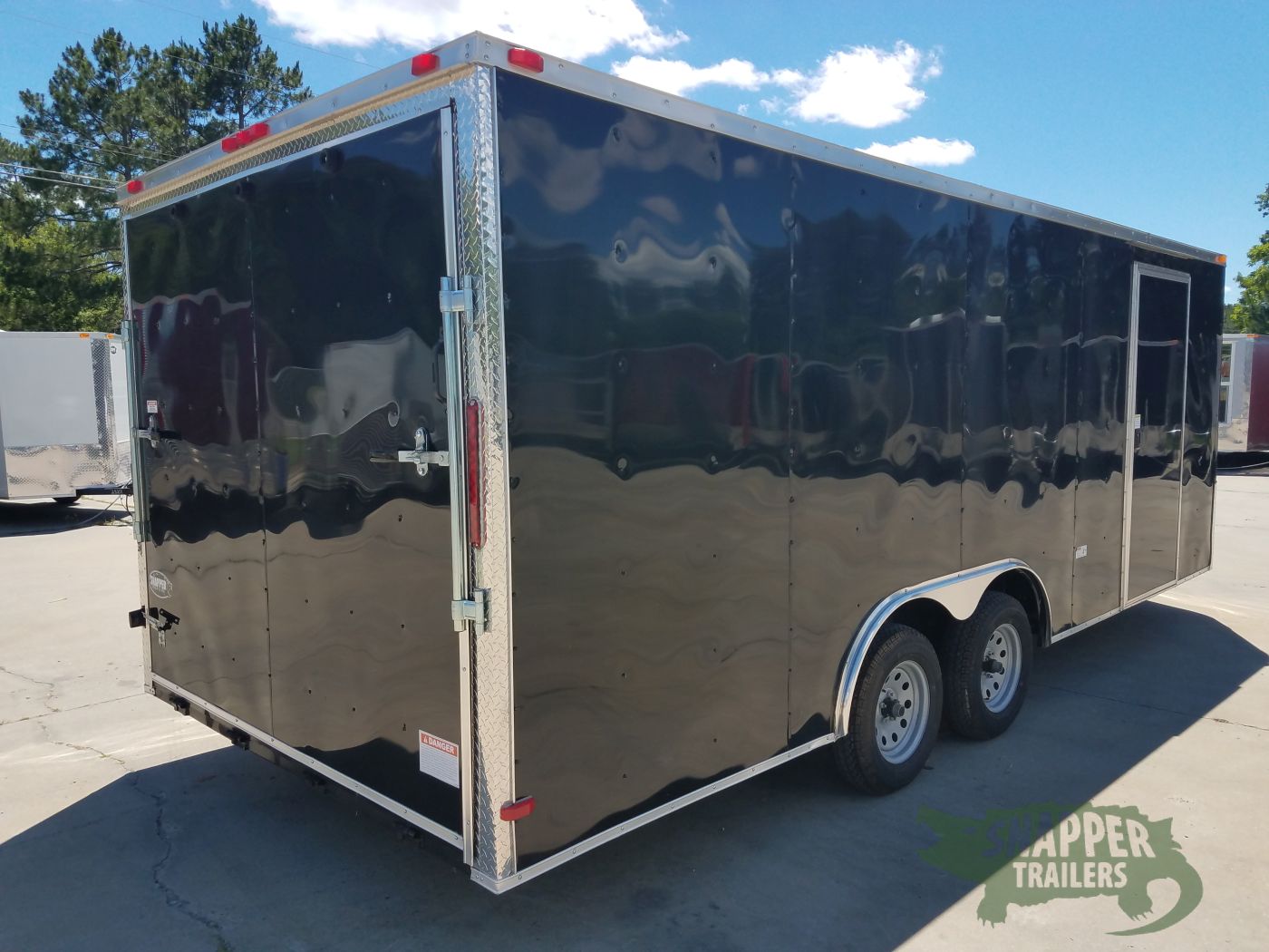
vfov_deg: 53.1
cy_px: 476
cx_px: 634
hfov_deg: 67.3
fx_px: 953
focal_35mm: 26
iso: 40
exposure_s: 1/1948
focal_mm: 4.2
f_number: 1.7
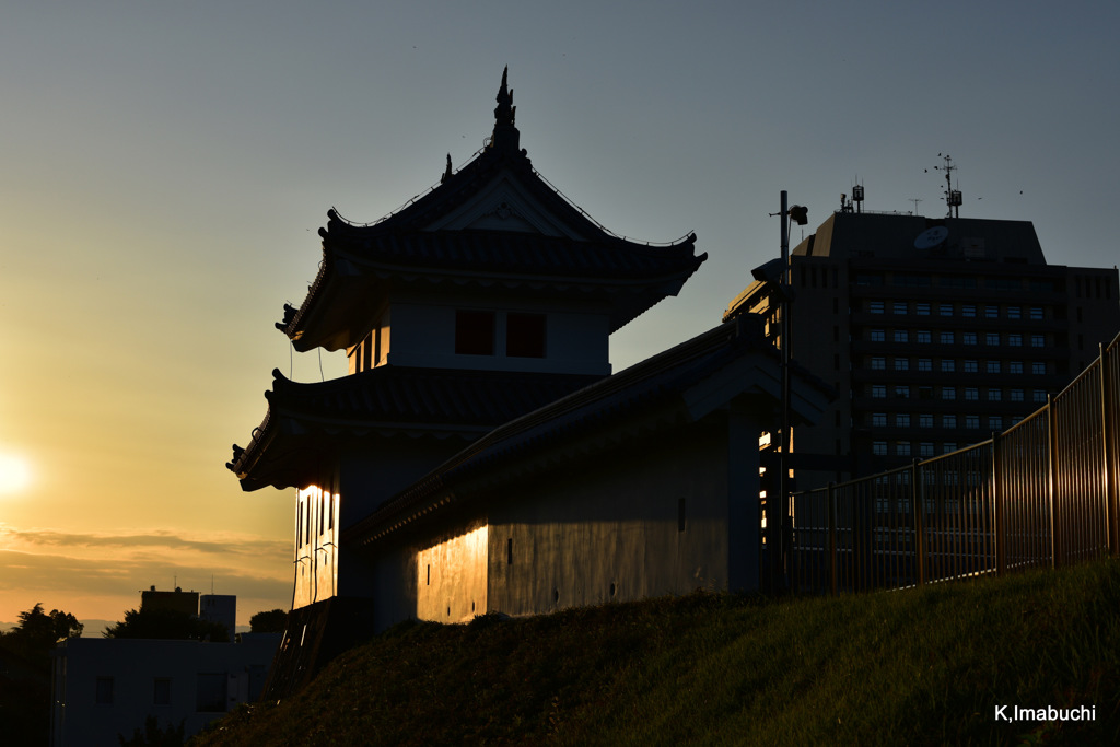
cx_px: 560
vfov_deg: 23.4
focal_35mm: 58
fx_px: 1805
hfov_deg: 34.5
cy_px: 374
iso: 64
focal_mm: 58
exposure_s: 1/640
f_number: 9
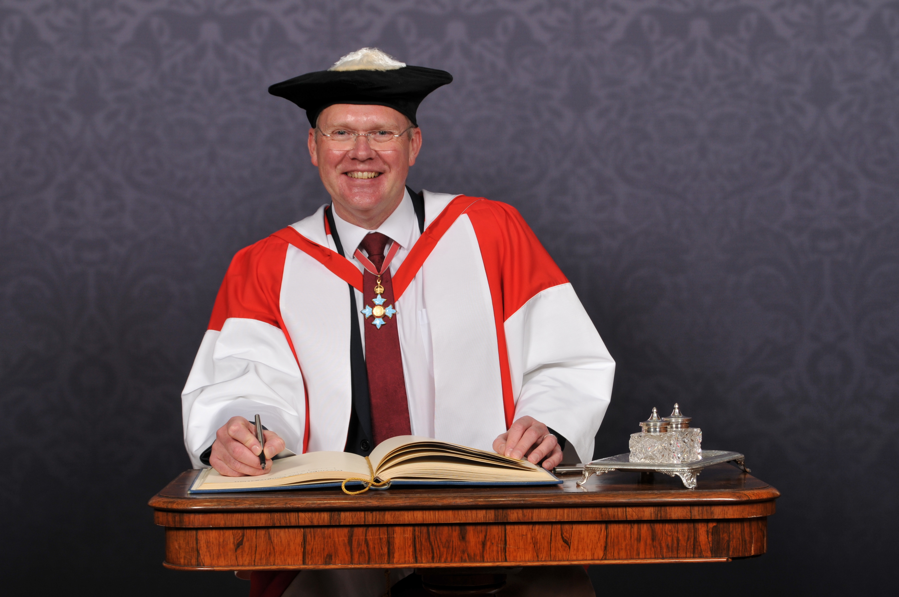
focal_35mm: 72
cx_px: 450
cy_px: 298
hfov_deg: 28.1
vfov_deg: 18.9
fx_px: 1796
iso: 200
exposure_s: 1/160
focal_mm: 48
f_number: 10
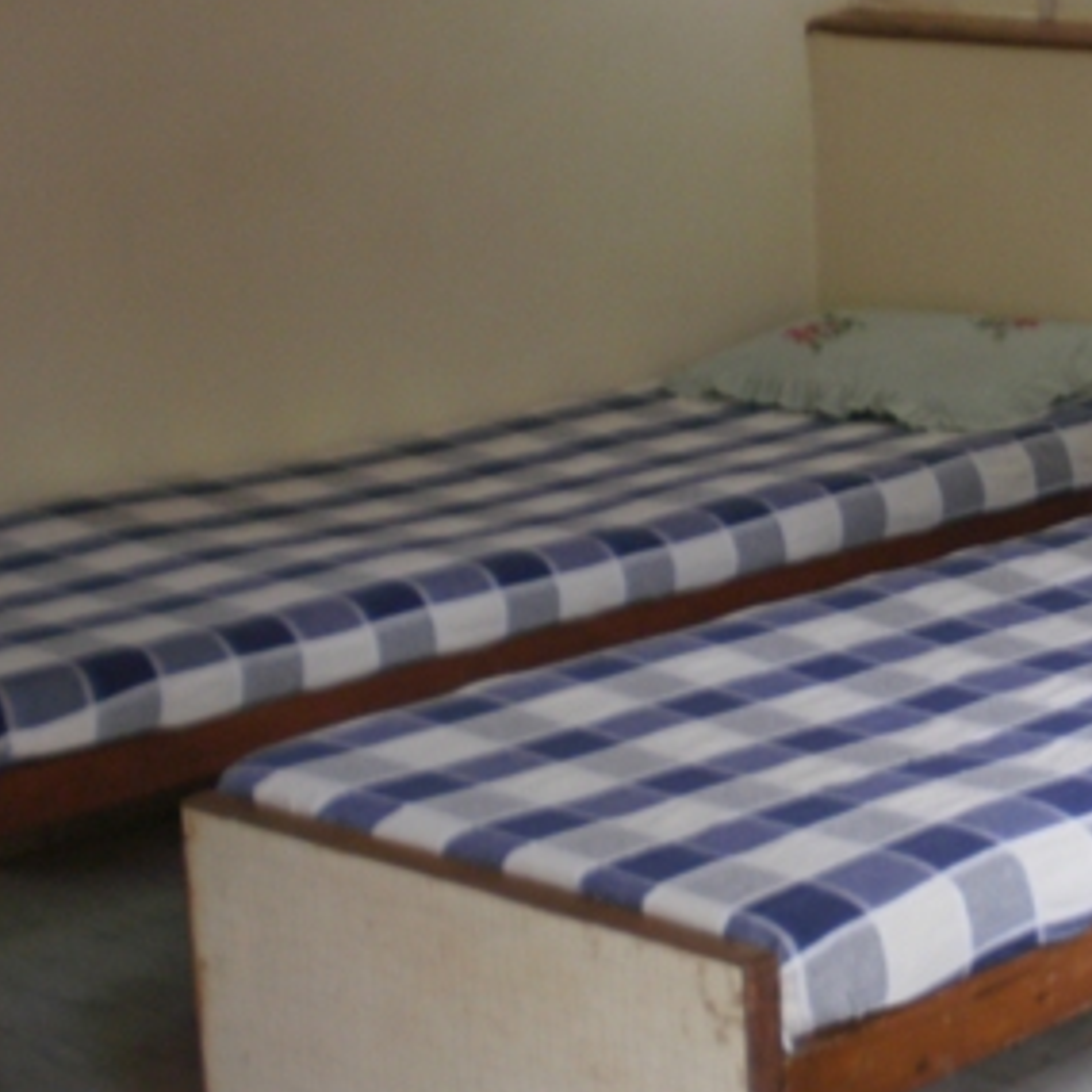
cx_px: 1234
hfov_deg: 17.9
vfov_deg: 18.7
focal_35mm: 93
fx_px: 3319
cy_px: 506
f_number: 3.5
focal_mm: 7.4
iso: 125
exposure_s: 1/13
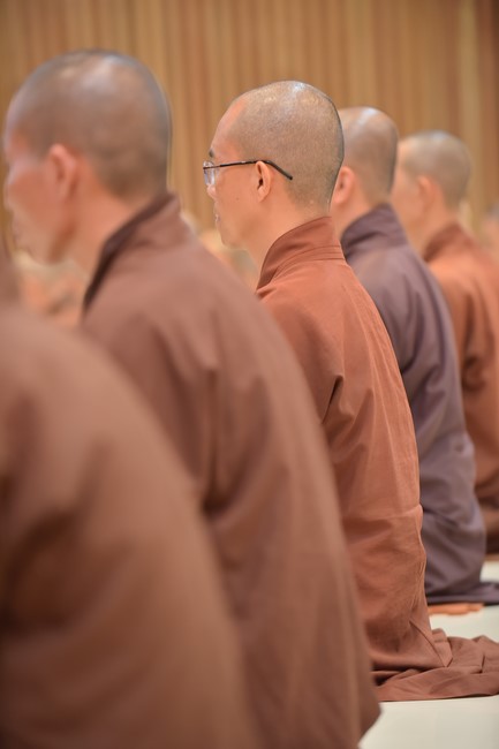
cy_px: 374
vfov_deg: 14.7
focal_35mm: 140
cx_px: 250
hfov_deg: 9.8
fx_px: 2912
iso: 800
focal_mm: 140
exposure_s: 1/100
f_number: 2.8
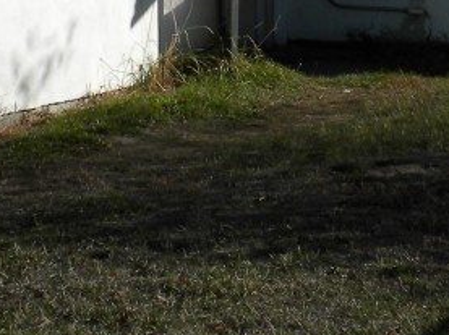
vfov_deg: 10.4
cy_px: -194
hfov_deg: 14.4
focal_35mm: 137
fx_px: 1775
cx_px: 136
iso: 64
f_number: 10
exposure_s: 1/196
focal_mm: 6.6
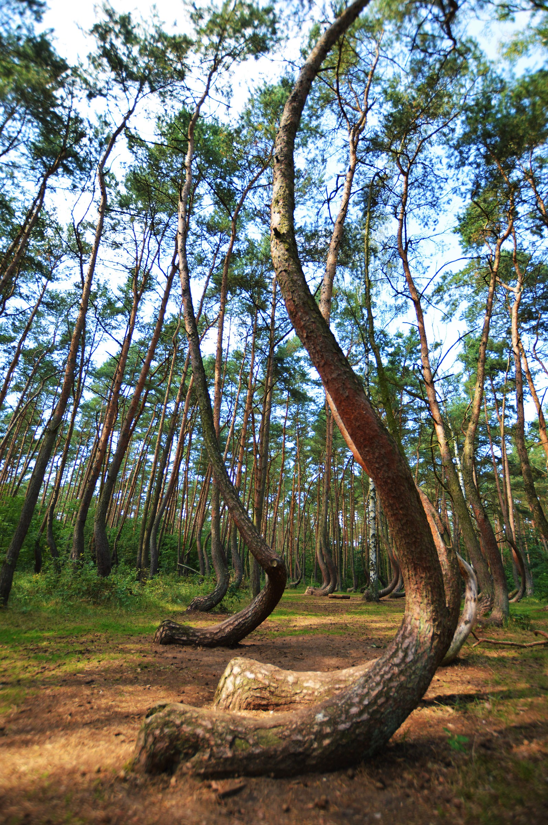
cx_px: 274
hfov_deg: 77.2
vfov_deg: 100.4
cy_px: 412
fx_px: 343
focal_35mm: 15
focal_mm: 10
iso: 100
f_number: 3.5
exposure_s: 1/125
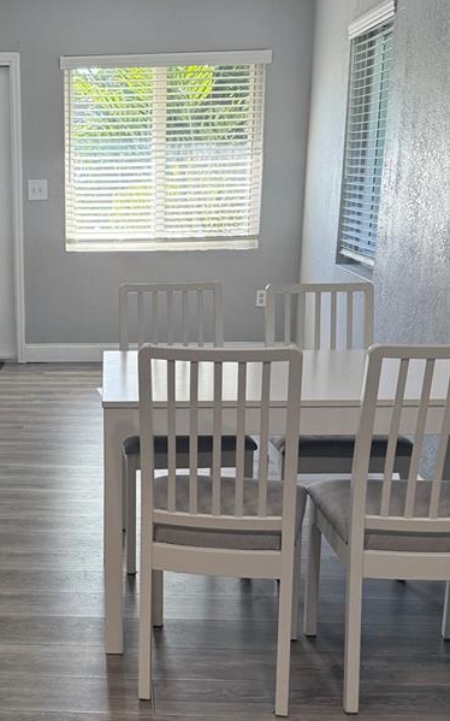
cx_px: 53
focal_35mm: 51
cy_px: 439
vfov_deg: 39.4
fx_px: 1001
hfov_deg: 24.7
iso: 160
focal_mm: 6.76
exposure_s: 1/228
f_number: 1.78
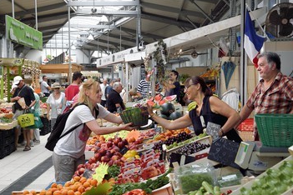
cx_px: 145
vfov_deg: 24.6
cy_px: 115
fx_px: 448
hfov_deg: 36.2
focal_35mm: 55
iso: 200
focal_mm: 46
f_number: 8
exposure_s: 1/100
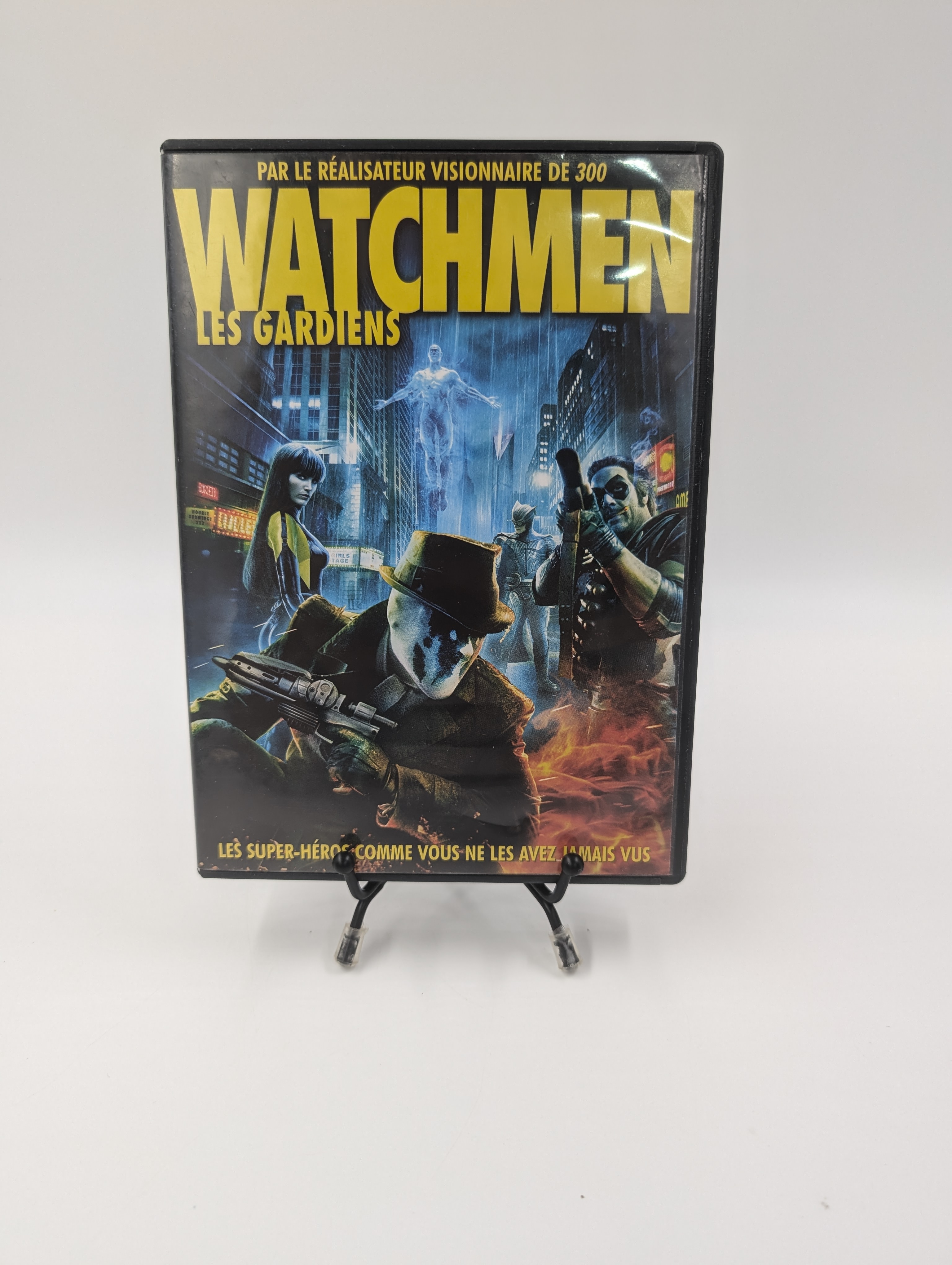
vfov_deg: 71.5
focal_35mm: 24
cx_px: 476
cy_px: 632
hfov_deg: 56.9
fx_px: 878
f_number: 1.68
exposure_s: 1/43.8
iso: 56
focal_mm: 6.9
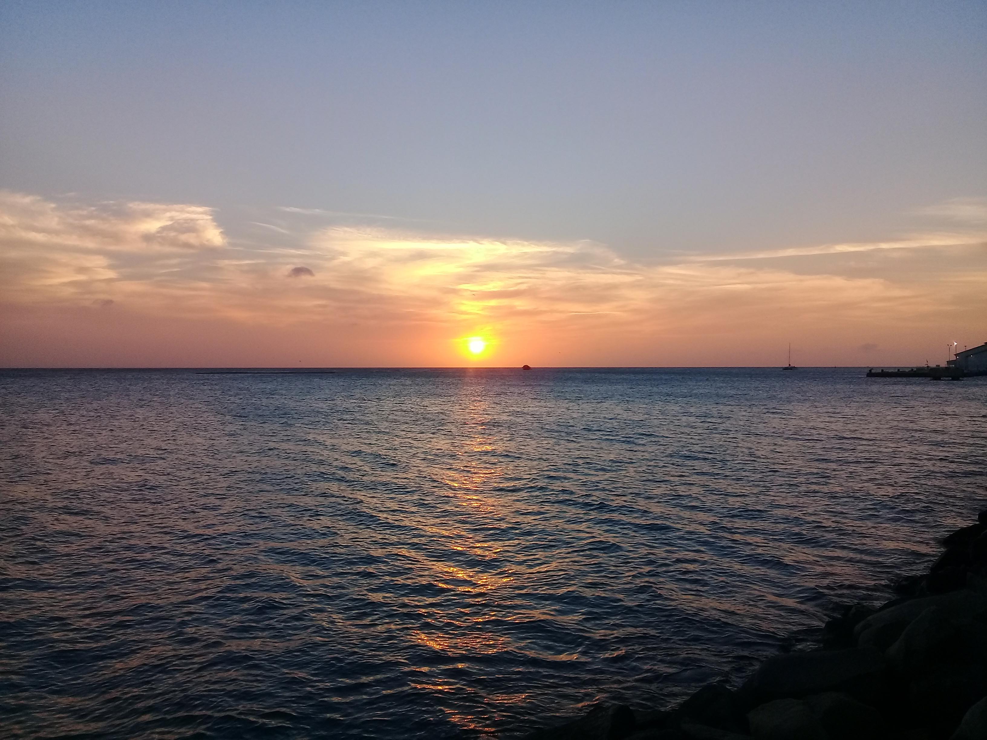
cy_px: 370
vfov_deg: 45.4
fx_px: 884
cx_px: 494
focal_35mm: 31
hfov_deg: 58.4
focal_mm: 3.3
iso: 50
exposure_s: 1/370
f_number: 2.2
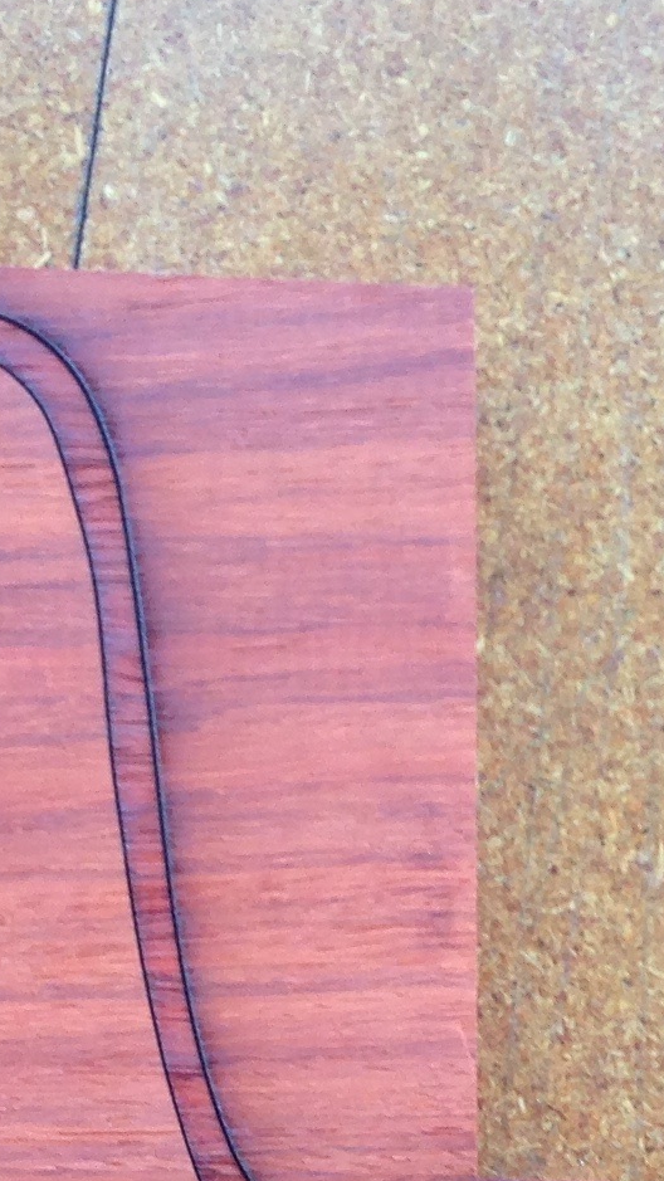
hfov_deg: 9.7
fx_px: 3914
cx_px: 434
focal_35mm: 125
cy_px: 1385
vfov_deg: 16.5
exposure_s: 1/40
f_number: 2.4
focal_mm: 4.13
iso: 50
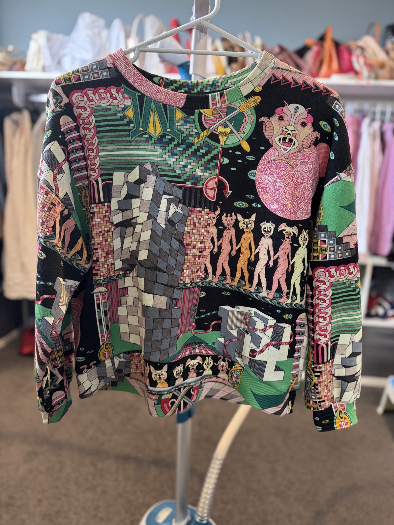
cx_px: 197
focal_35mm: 24
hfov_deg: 56.8
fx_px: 364
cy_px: 262
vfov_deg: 71.6
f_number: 1.78
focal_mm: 6.76
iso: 250
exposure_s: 1/50
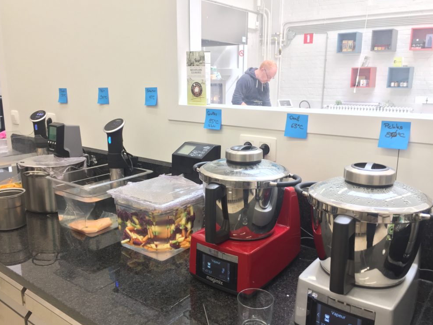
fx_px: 375
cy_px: 165
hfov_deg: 60.0
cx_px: 214
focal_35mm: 30
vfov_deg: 46.8
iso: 64
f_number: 2.2
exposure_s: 1/33
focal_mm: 4.15
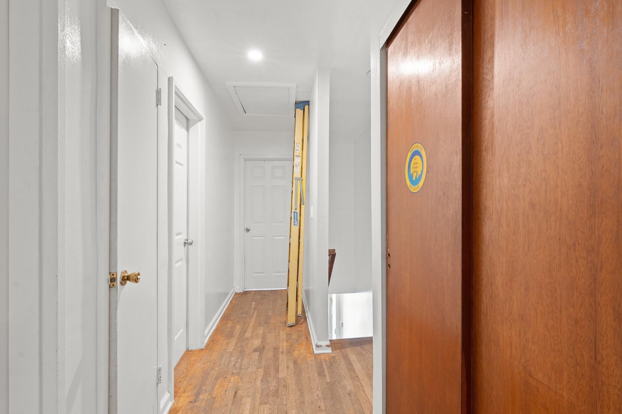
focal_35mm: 17
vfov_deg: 70.4
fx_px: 294
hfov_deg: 93.2
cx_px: 327
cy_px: 202
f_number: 10
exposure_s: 1.6
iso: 400
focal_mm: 14
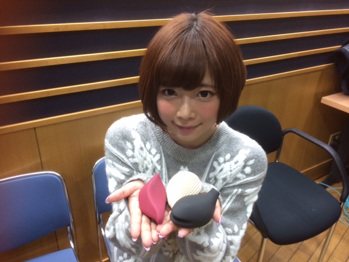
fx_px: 292
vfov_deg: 48.2
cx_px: 174
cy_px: 131
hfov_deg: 61.7
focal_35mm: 29
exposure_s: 1/33
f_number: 2.2
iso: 160
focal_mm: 4.15
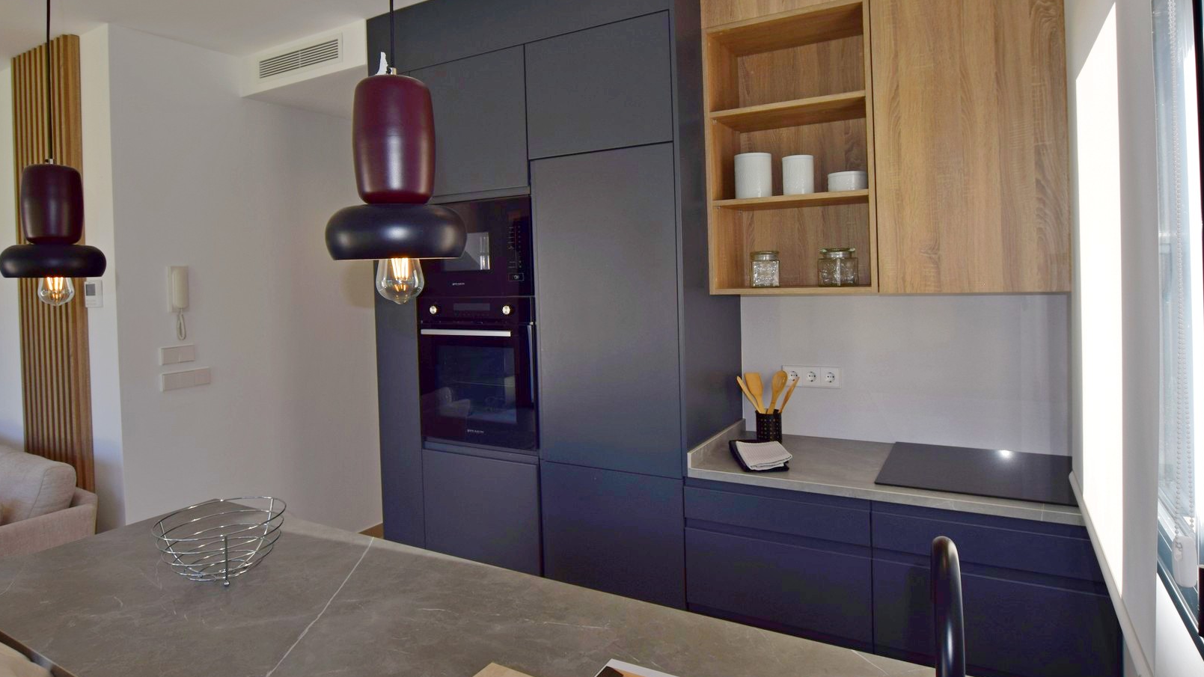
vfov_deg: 55.5
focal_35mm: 20
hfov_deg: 86.6
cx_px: 614
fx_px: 638
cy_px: 276
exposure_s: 1/125
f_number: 5.6
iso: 125
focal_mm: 10
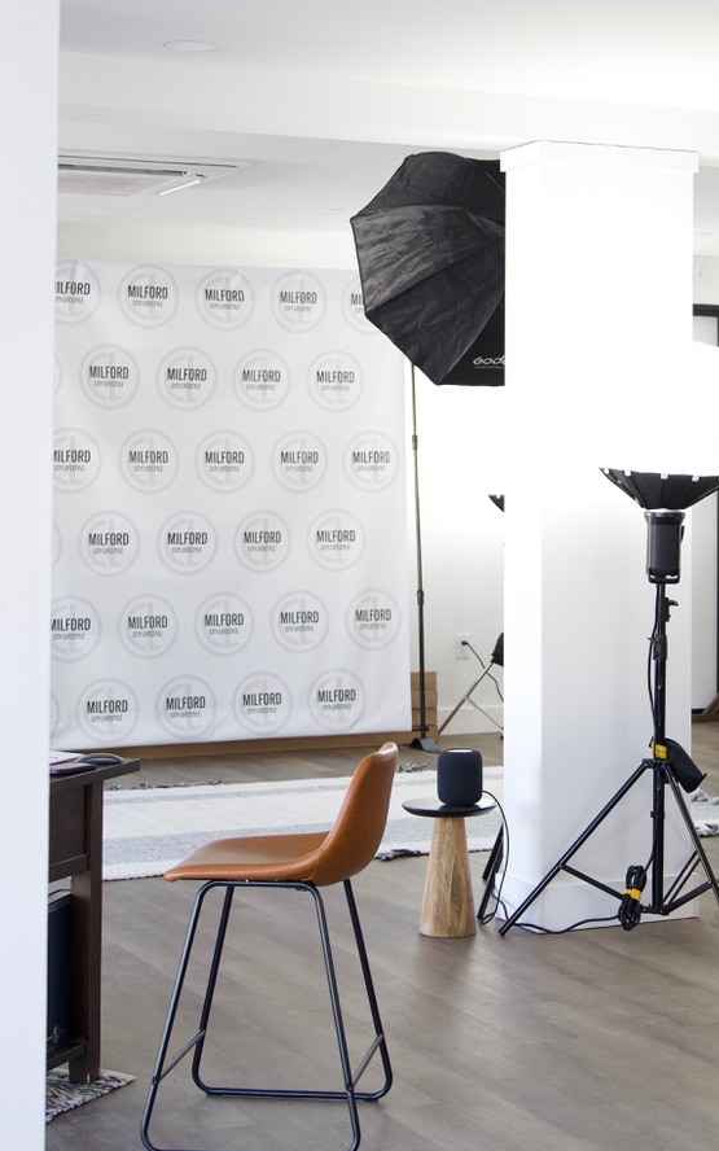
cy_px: 425
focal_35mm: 74
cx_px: 536
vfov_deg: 27.7
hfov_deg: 17.5
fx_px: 2320
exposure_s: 1/250
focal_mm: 28
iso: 640
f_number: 2.8
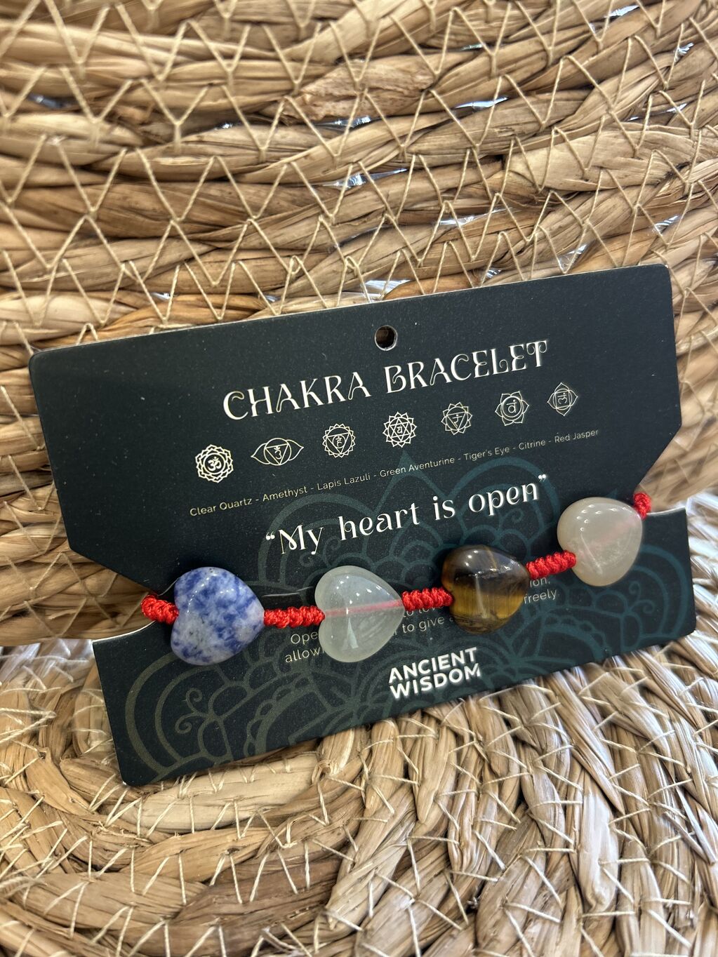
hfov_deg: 53.1
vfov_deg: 67.3
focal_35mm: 26
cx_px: 359
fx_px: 719
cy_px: 478
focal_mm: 5.7
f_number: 1.5
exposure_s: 1/50
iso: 160
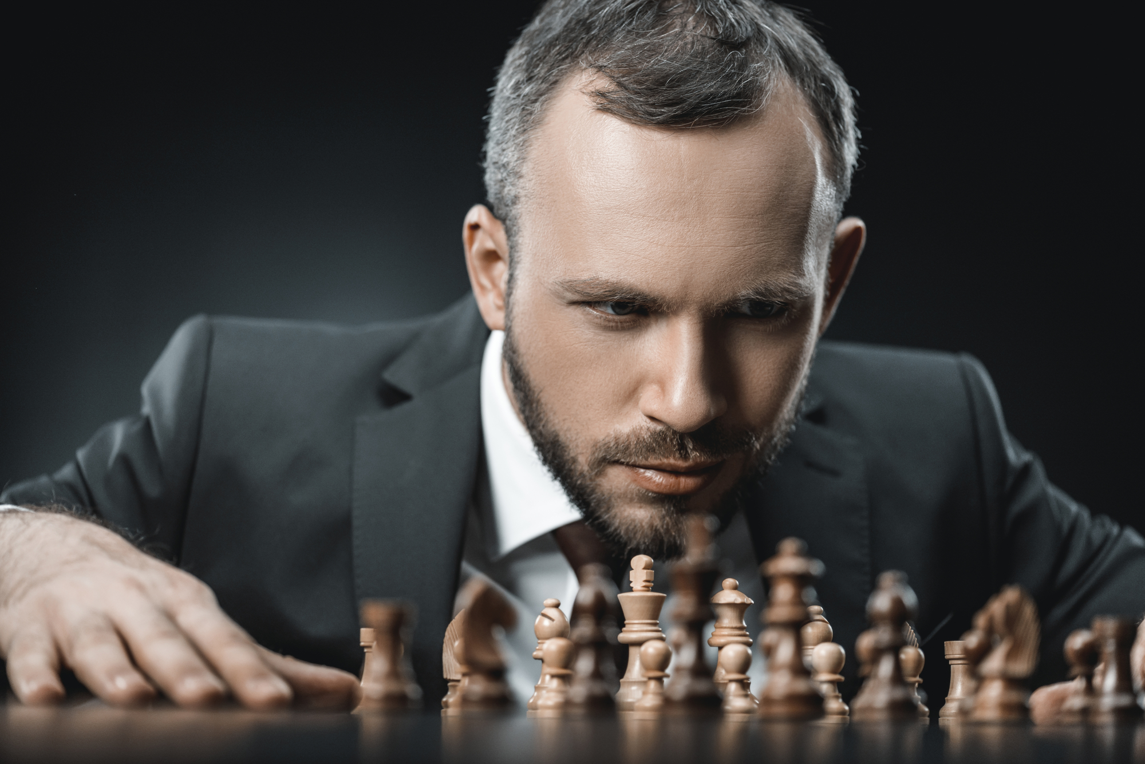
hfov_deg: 19.4
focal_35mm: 105
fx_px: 3341
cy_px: 382
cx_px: 572
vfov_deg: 13.1
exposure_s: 1/160
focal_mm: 105
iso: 160
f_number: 4
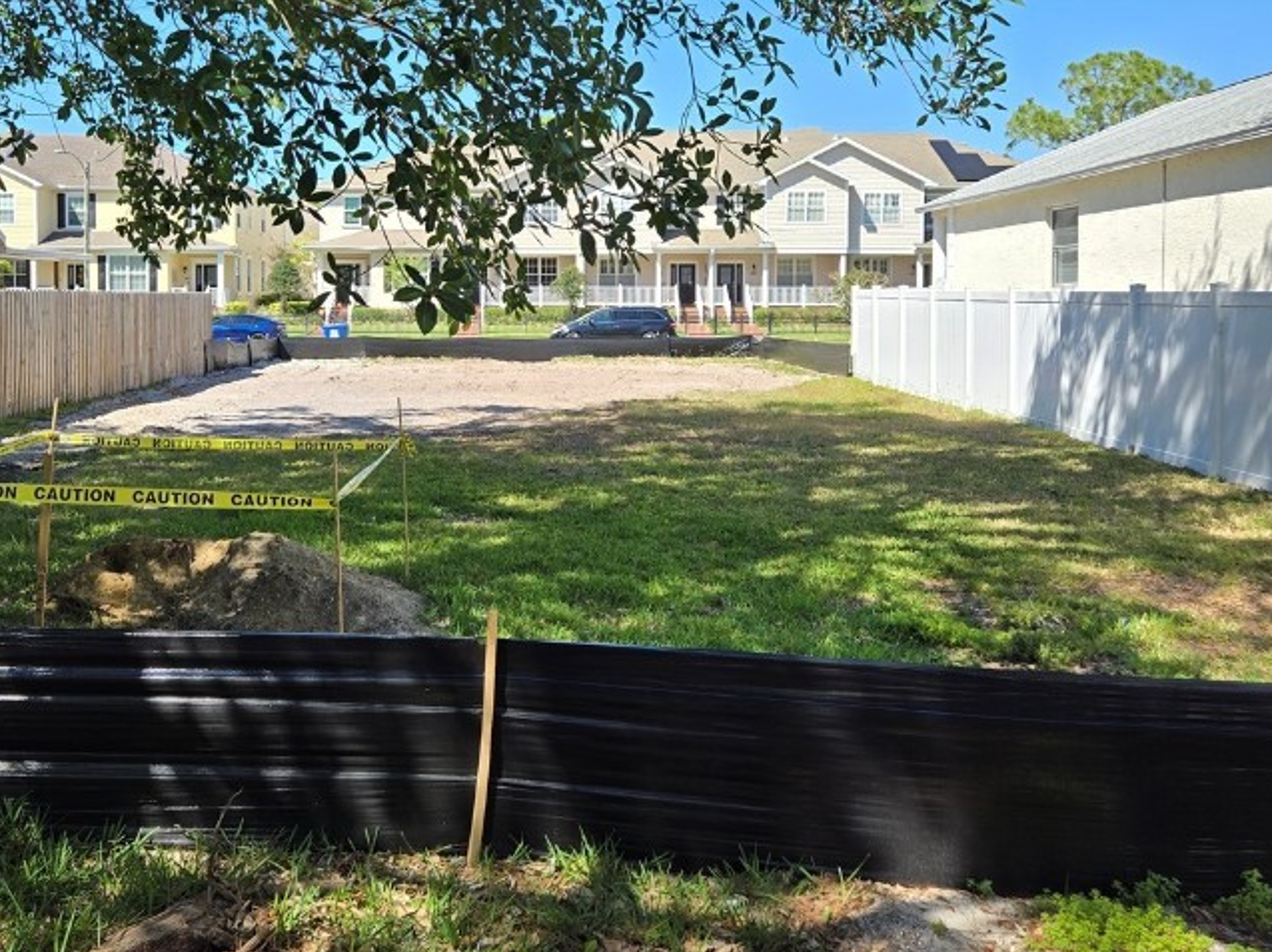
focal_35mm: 37
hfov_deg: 49.9
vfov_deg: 38.3
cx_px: 531
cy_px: 329
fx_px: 1359
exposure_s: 1/1238
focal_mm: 5.4
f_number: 1.8
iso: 25
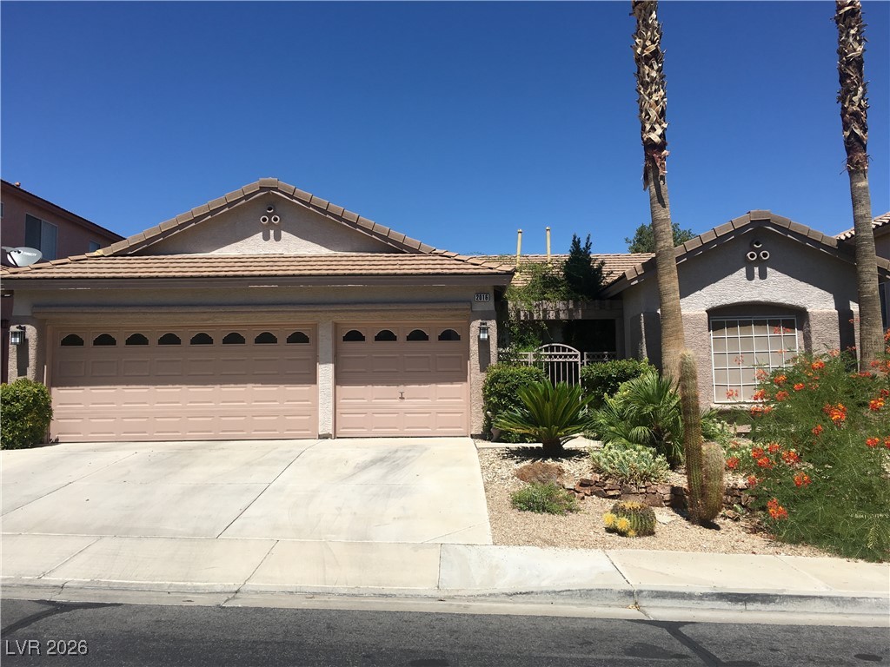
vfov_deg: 48.2
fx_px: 746
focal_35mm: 29
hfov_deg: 61.7
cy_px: 334
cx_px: 445
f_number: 2.2
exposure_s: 1/2481
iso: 25
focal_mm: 4.15
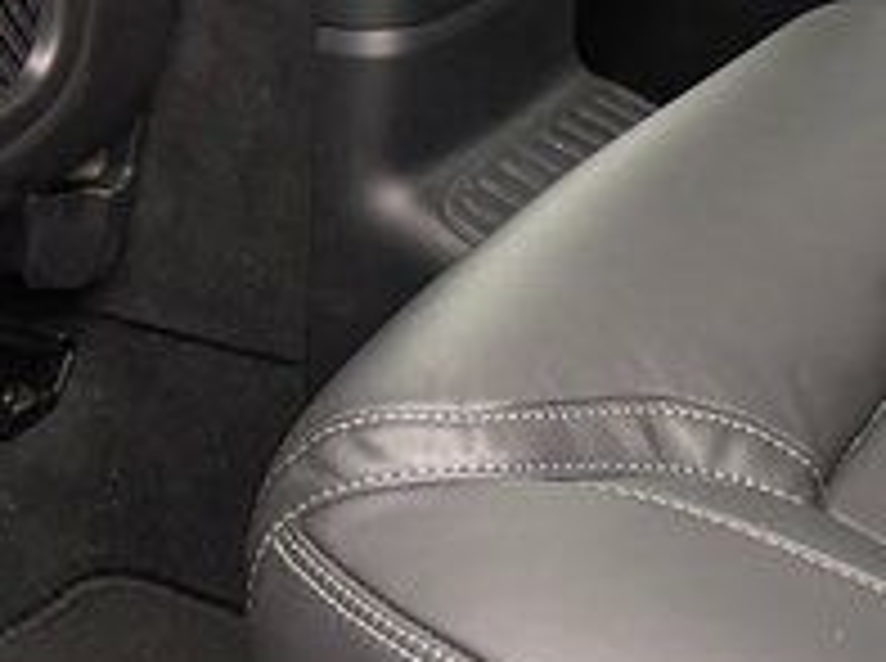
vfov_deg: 11.4
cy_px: -288
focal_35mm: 125
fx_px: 3194
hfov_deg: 15.4
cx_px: 994
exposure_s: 1/121
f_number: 1.78
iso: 160
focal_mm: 6.76
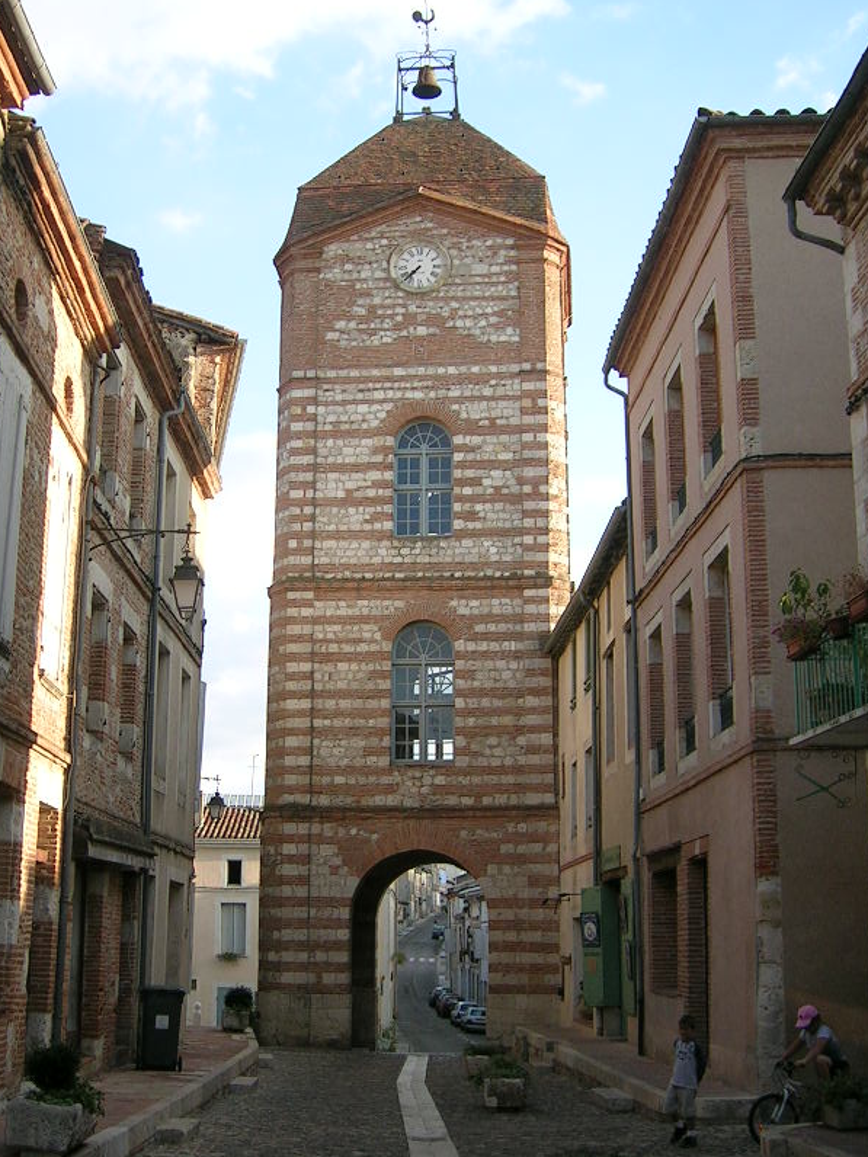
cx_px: 375
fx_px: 1505
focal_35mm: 45
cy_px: 657
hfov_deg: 32.1
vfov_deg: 42.0
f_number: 2.8
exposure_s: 1/257
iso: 50
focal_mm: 5.4
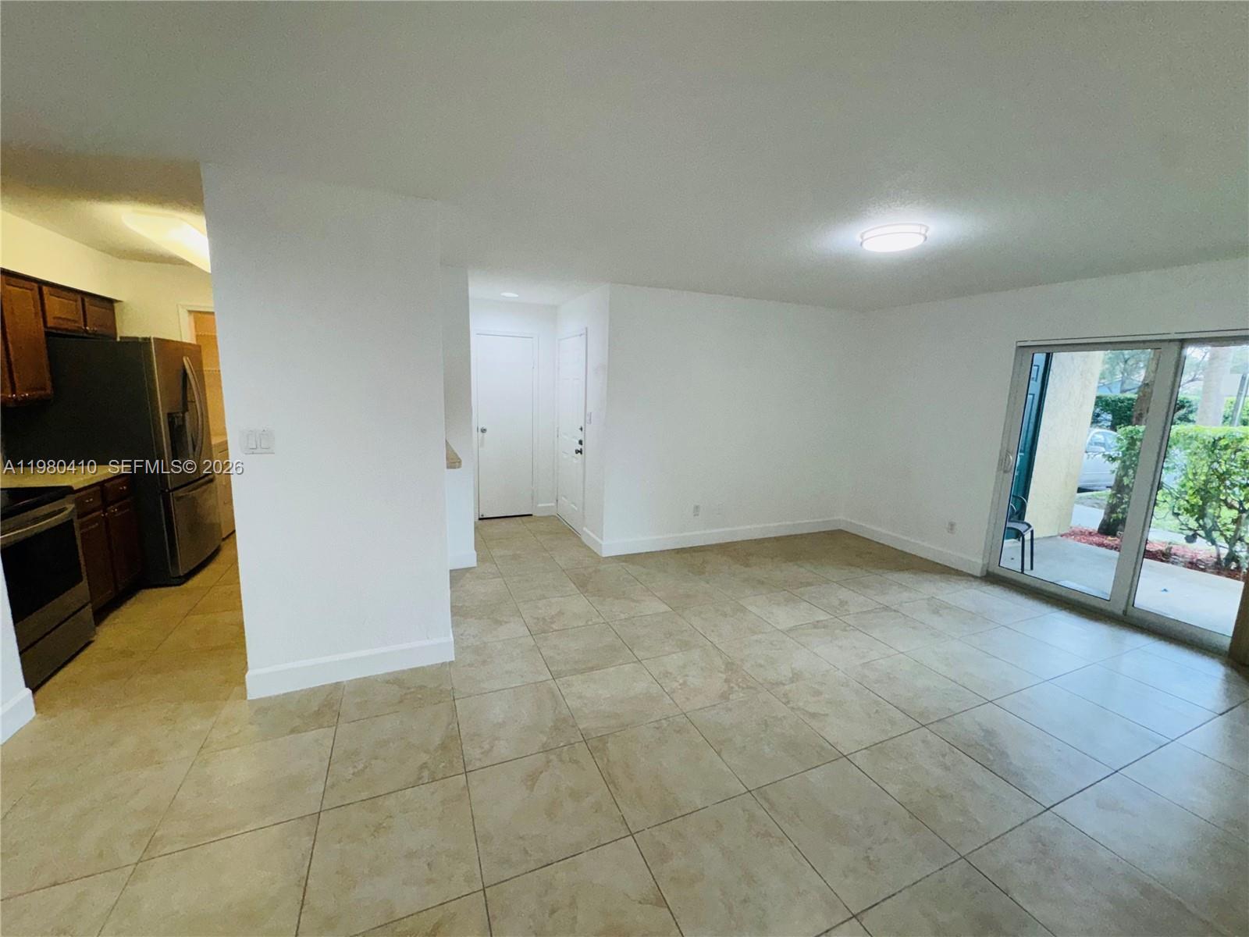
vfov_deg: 85.7
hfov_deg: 102.1
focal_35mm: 14
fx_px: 505
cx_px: 624
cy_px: 468
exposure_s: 1/120
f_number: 2.2
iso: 100
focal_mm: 2.22
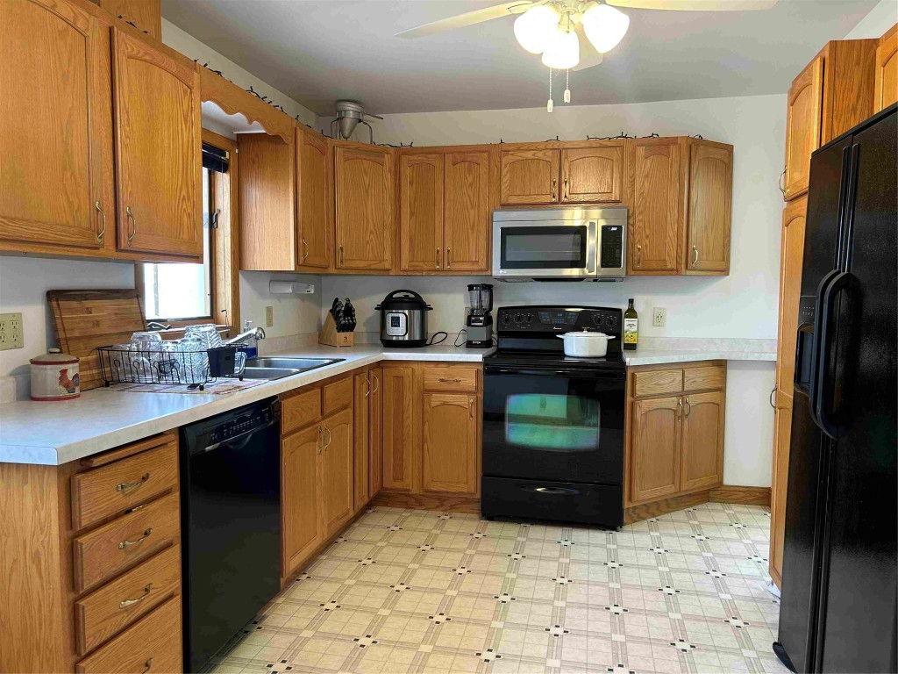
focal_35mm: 26
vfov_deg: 53.1
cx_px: 449
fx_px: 674
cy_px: 337
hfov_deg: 67.3
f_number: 1.5
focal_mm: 5.7
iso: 100
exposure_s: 1/60
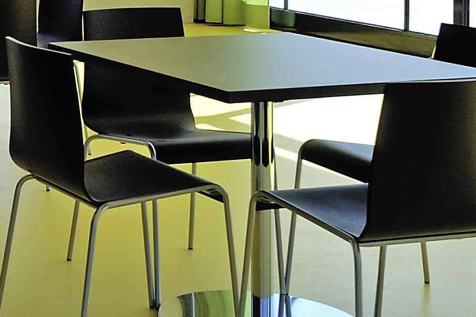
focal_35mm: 96
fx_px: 1268
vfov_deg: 13.5
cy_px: -146
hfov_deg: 18.8
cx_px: -232
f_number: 5.6
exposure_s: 1/400
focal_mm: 20
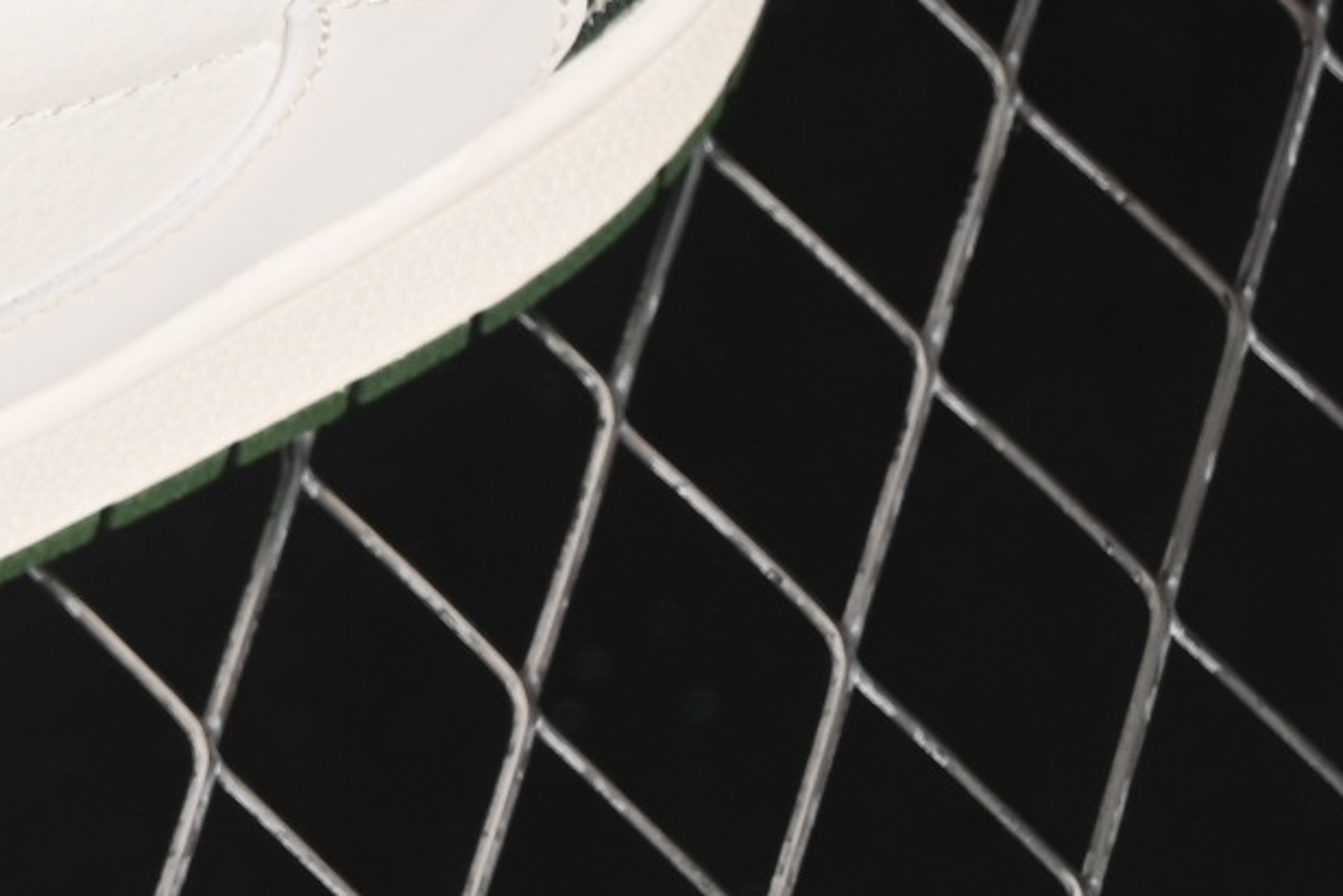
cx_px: -1269
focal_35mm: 339
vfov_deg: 4.0
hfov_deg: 5.9
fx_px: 12649
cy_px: -475
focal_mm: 50
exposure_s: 1/80
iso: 160
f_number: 7.1
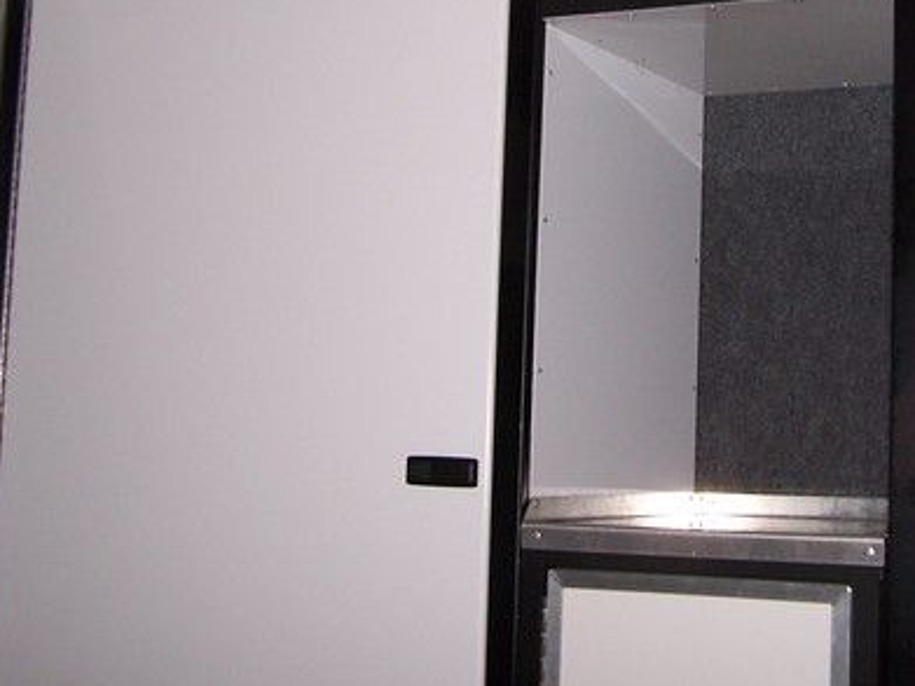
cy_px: 186
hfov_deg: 28.3
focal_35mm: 68
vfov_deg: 21.4
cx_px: 651
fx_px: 1797
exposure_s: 1/60
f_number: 2.8
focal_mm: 6.3
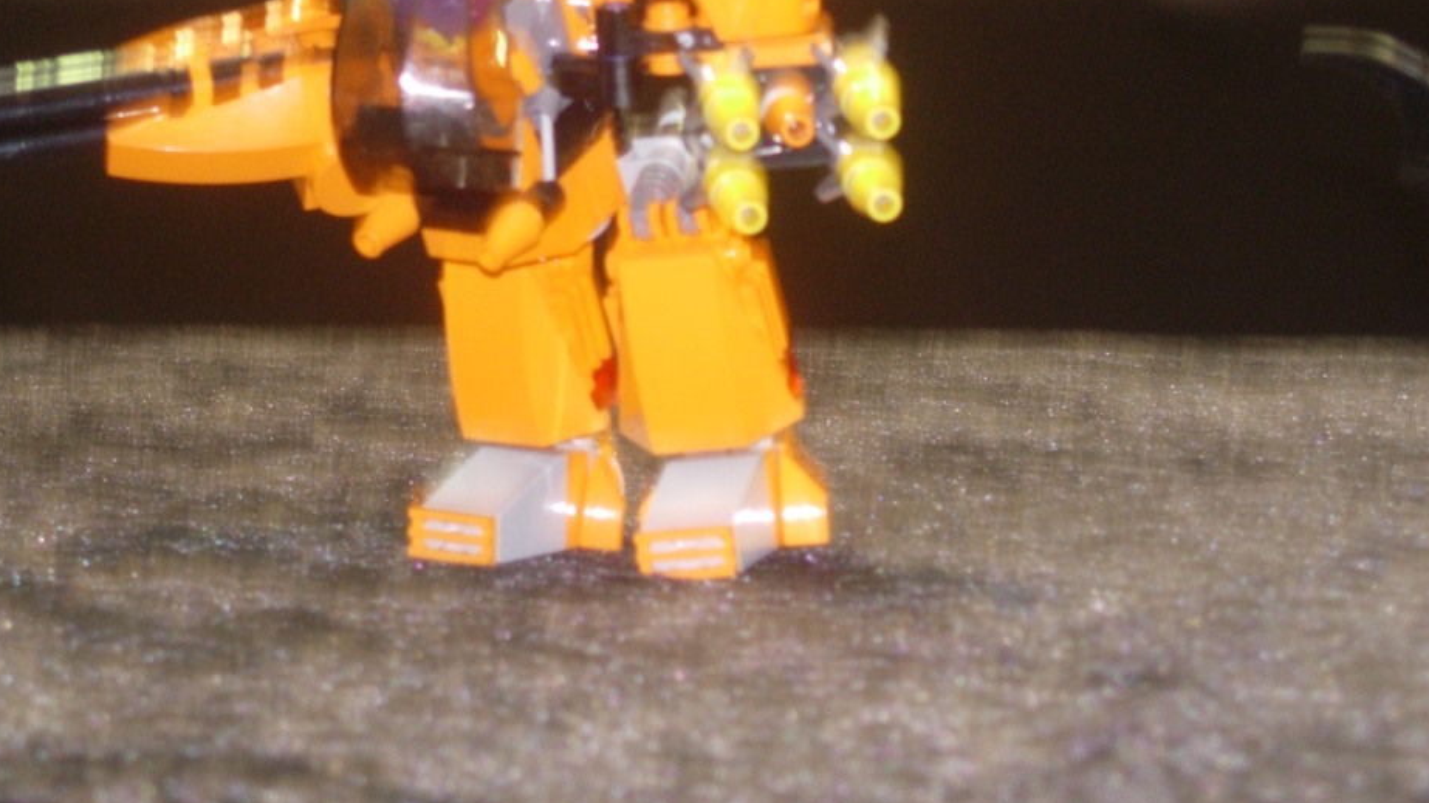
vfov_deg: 7.6
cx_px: 550
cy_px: 207
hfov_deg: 13.4
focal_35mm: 160
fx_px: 6062
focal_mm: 23.4
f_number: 4.9
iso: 149
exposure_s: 1/4.6
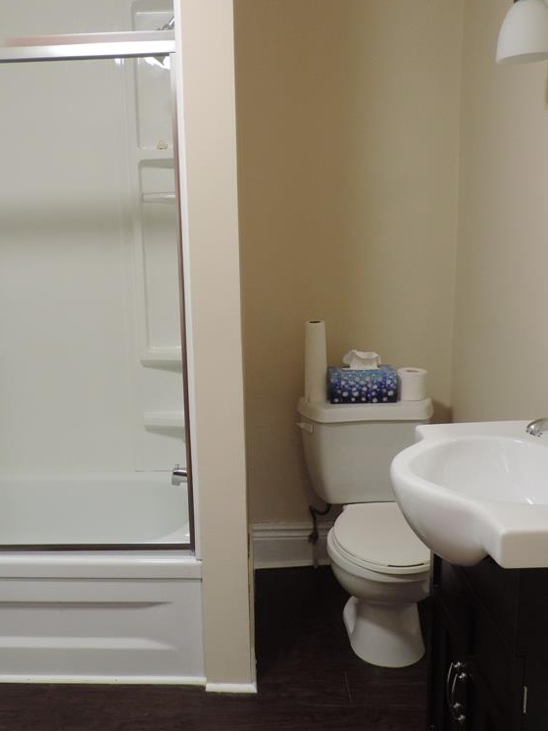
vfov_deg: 55.3
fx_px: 696
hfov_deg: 42.8
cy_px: 370
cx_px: 230
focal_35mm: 33
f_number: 3
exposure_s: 1/30
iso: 400
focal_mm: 4.3
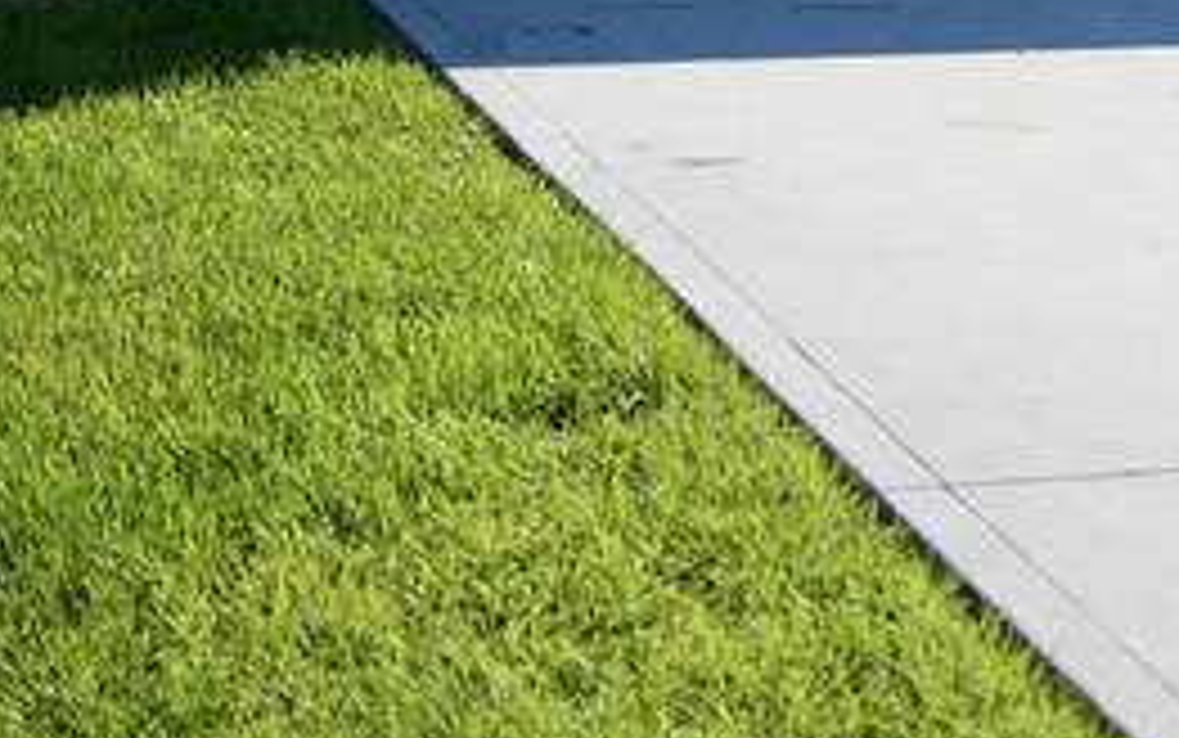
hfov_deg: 11.1
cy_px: -371
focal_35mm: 174
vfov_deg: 7.4
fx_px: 5593
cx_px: 2205
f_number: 1.4
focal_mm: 35
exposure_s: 1/8000
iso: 100
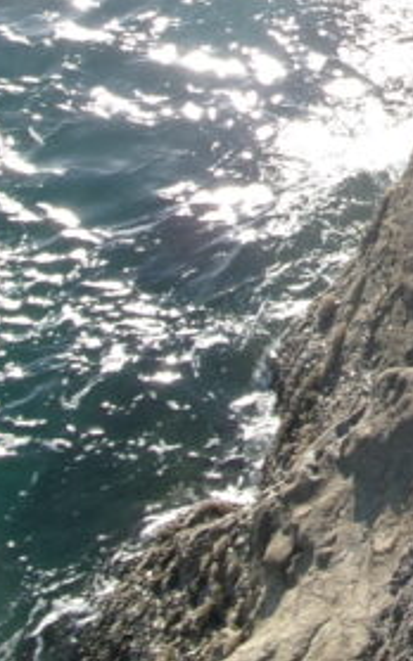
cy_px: 17
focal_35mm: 109
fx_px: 1966
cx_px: 688
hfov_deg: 11.3
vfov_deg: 18.7
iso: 100
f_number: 10.8
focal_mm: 5.1
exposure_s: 1/56
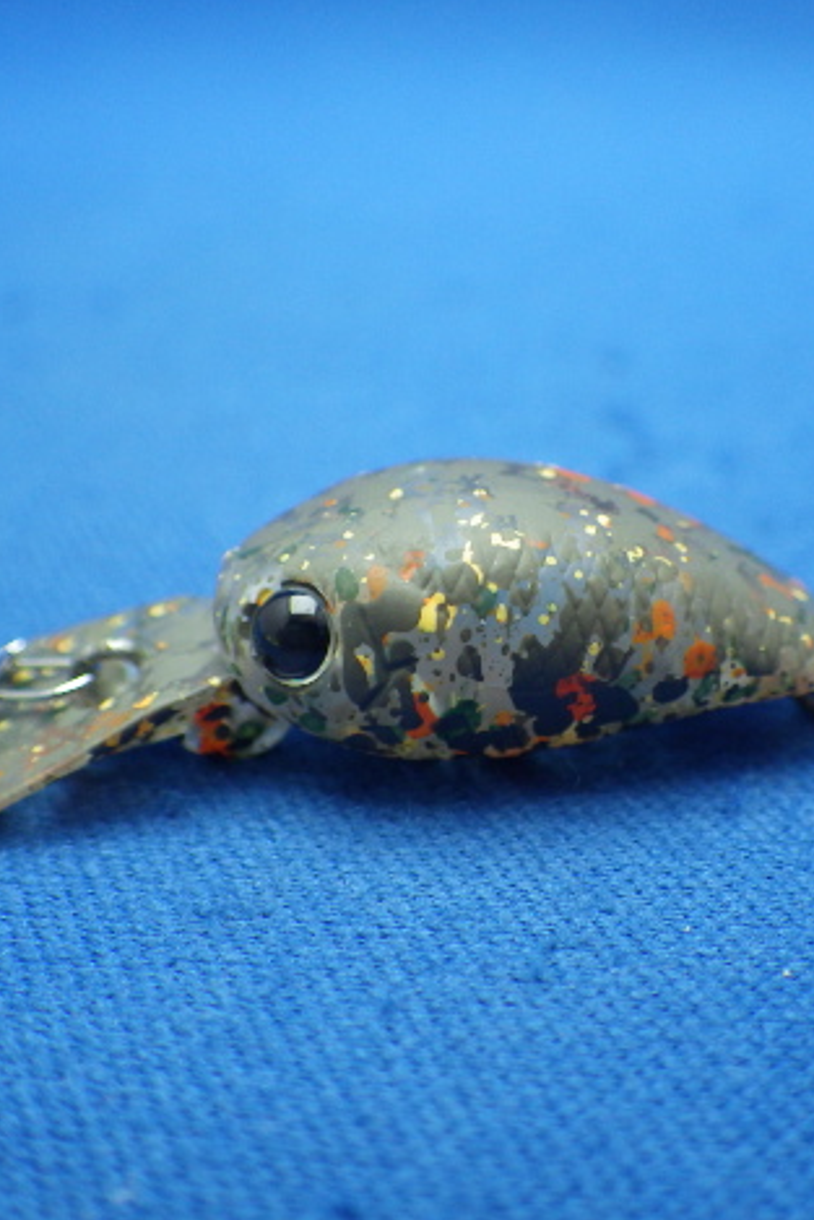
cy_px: 619
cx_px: 518
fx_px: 1491
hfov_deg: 30.4
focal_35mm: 44
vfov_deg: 44.5
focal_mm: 5.5
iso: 320
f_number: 2.3
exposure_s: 1/45
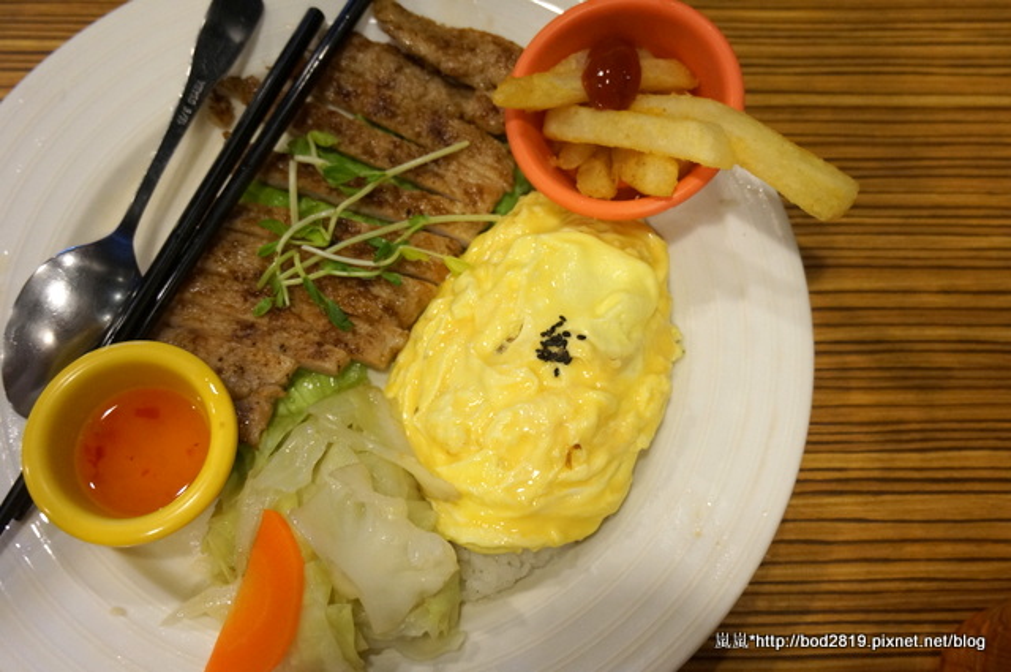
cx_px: 506
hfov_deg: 55.2
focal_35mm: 34
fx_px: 968
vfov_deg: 38.3
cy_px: 336
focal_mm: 23
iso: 1250
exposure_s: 1/60
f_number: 4
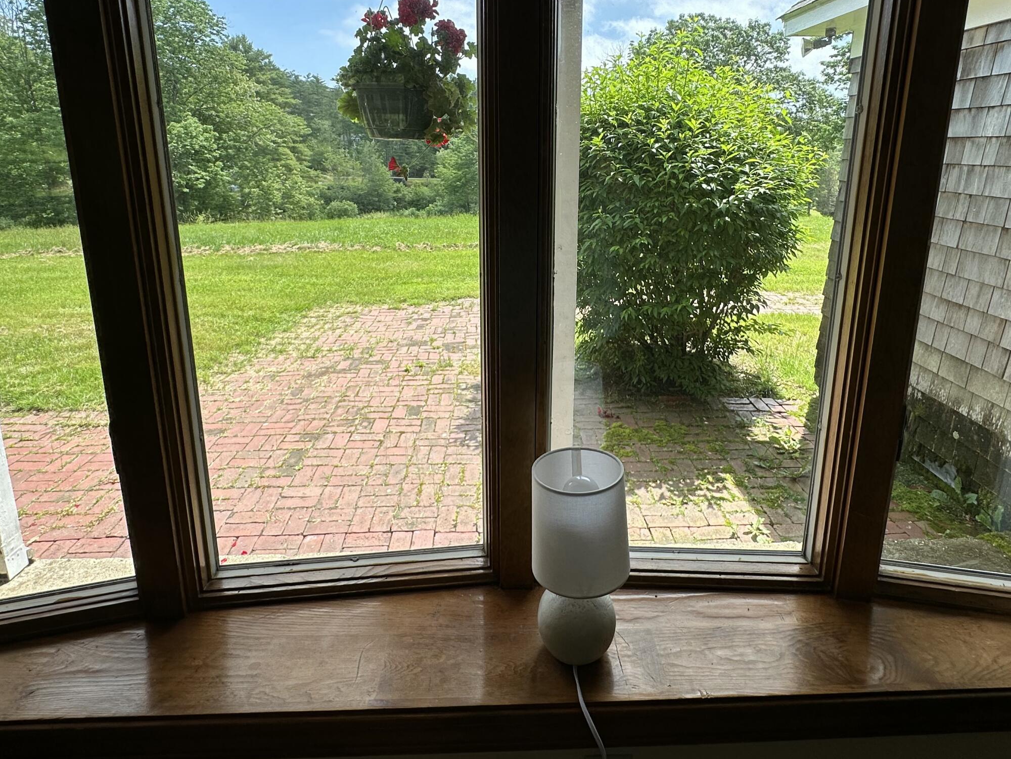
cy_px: 288
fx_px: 613
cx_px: 524
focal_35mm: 21
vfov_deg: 62.6
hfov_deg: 79.0
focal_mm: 2.22
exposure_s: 1/636
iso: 40
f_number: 2.2
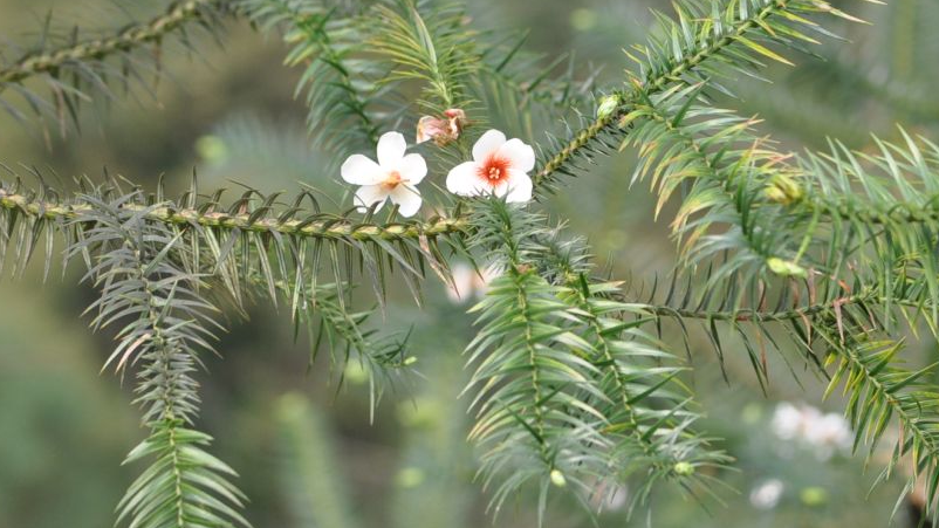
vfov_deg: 6.4
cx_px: 487
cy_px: 156
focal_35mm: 191
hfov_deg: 11.3
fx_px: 4752
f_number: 4.5
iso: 400
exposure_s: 1/1000
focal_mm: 75
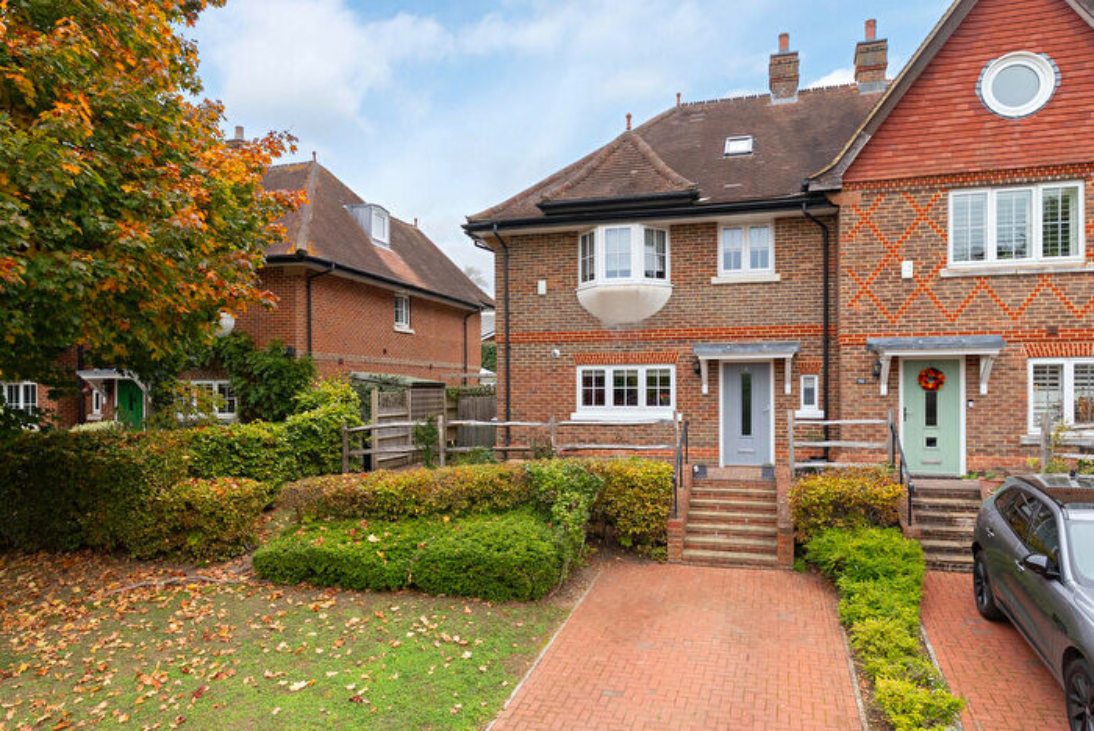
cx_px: 547
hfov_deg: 96.7
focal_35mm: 16
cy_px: 366
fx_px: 487
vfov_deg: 73.9
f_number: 7.1
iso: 1250
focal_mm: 16
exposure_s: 1/320
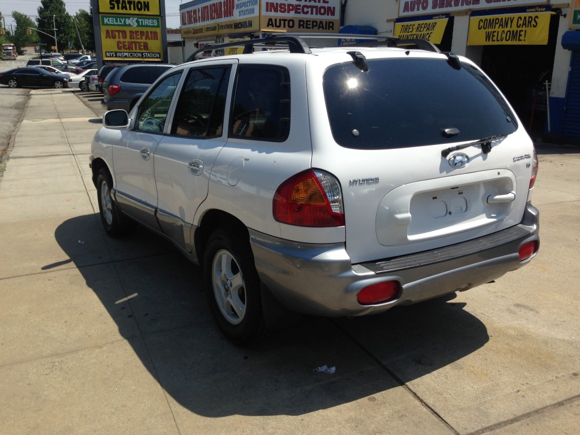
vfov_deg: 42.9
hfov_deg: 55.4
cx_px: 290
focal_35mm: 33
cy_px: 218
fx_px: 553
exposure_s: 1/1748
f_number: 2.4
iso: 50
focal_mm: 4.12
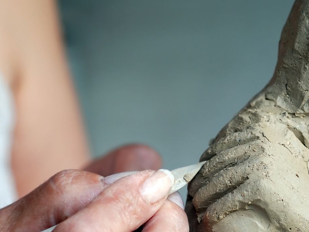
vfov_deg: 7.8
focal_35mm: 191
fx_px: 1705
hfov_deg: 10.3
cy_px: 148
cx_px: 247
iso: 125
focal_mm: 60
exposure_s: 1/15
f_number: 5
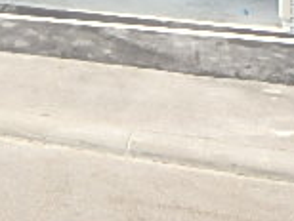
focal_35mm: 87
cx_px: -46
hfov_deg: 21.1
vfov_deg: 14.7
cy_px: -187
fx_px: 740
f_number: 3.5
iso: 125
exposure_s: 1/250
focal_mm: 3.7
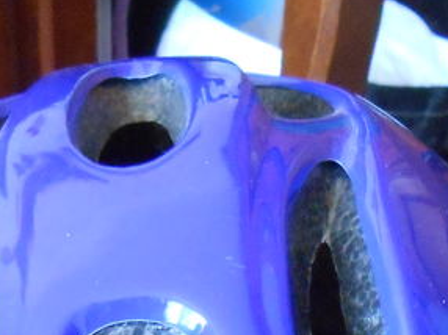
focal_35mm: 91
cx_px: 119
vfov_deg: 15.1
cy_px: 492
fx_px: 1177
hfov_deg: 21.4
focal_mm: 4.6
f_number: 3.5
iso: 800
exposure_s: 1/8
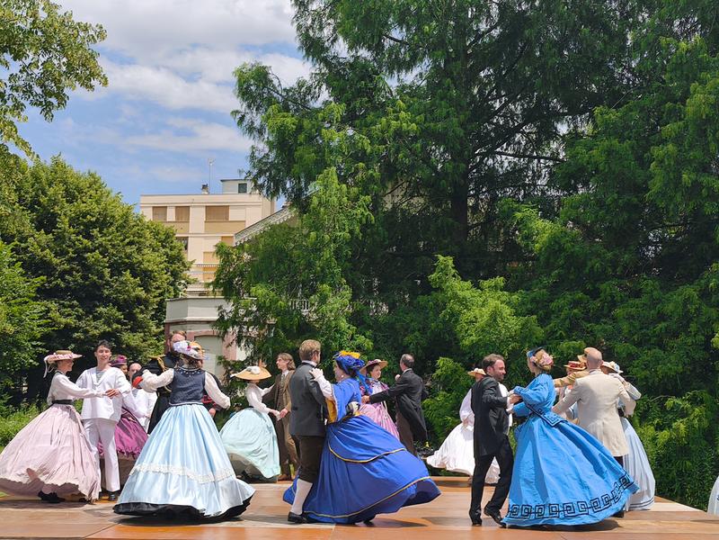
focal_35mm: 46
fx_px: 955
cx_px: 360
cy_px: 270
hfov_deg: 41.2
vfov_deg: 31.5
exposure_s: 1/3805
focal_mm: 6.57
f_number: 1.6
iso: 50
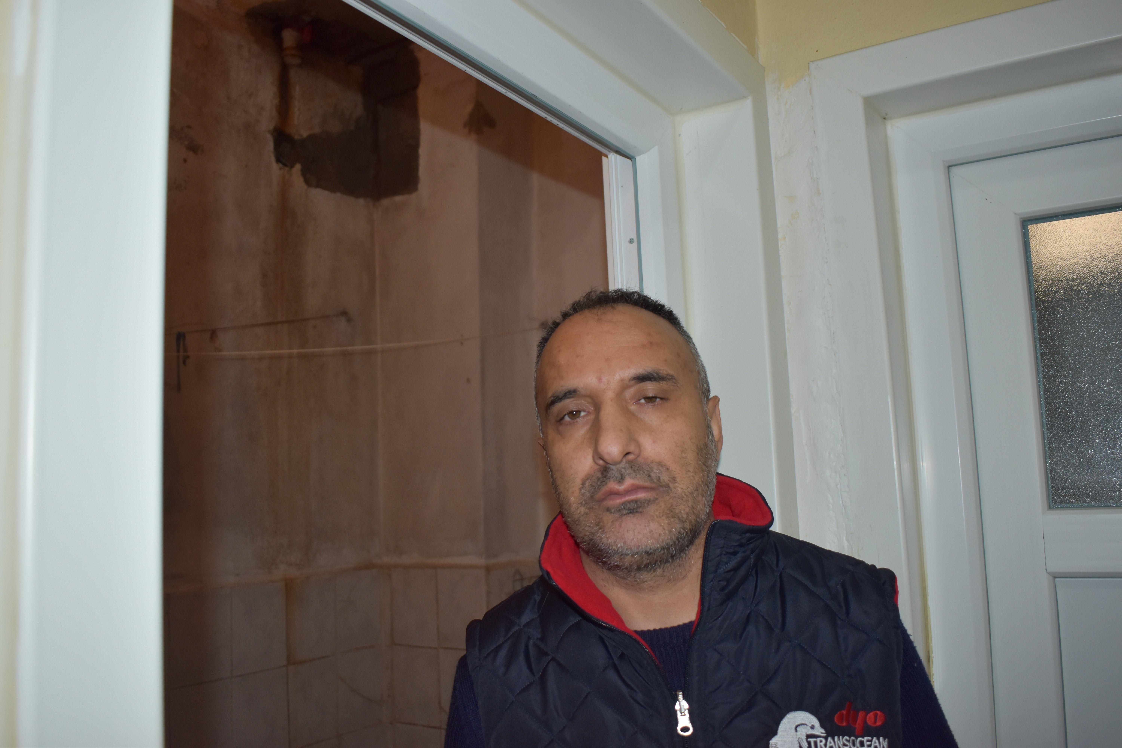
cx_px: 561
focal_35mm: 30
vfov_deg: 43.6
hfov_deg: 61.9
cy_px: 374
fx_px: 935
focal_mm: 20
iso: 640
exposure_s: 1/100
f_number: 3.8
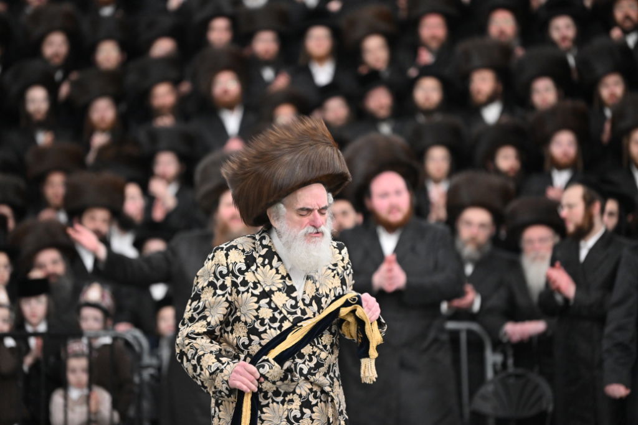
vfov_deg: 7.2
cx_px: 319
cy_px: 212
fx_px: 3367
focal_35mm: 190
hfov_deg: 10.8
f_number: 2.8
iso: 1600
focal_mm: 190
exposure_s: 1/320
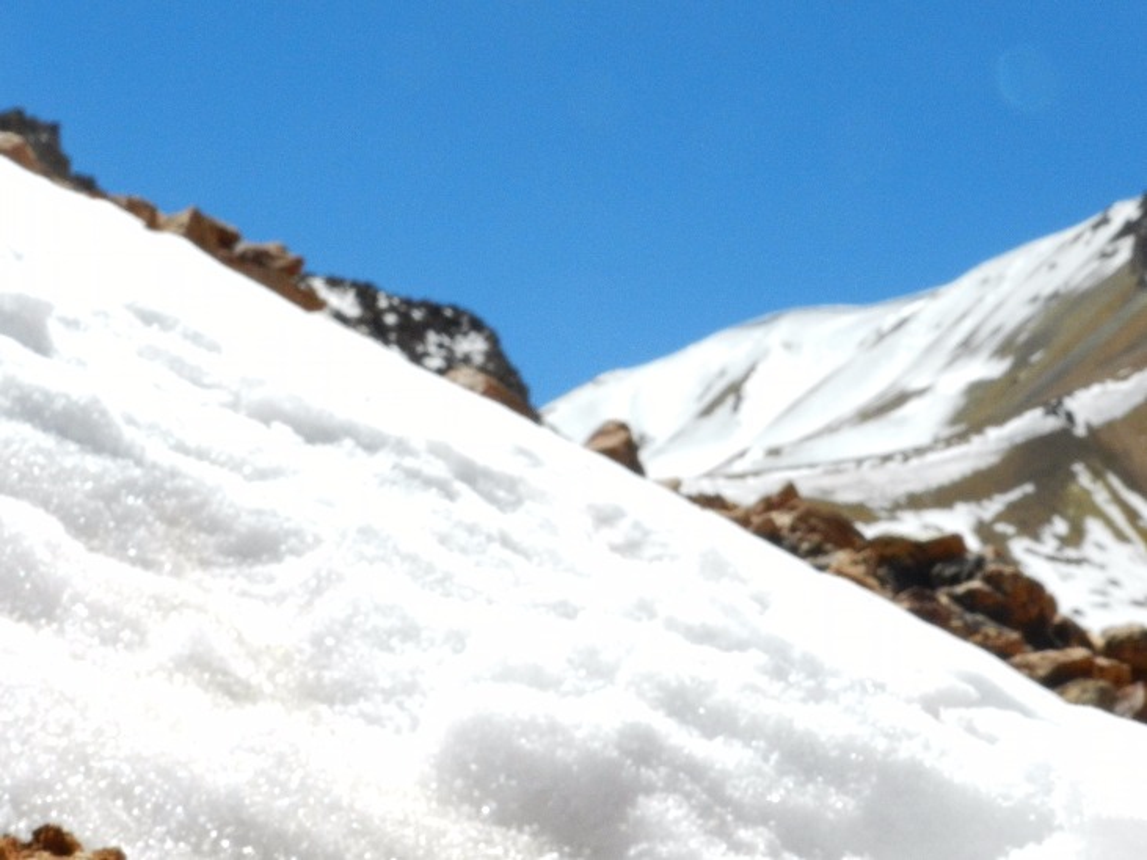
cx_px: 574
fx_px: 2518
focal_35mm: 76
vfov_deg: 19.4
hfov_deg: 25.7
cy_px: 430
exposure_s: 1/1500
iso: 800
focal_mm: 13.5
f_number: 8
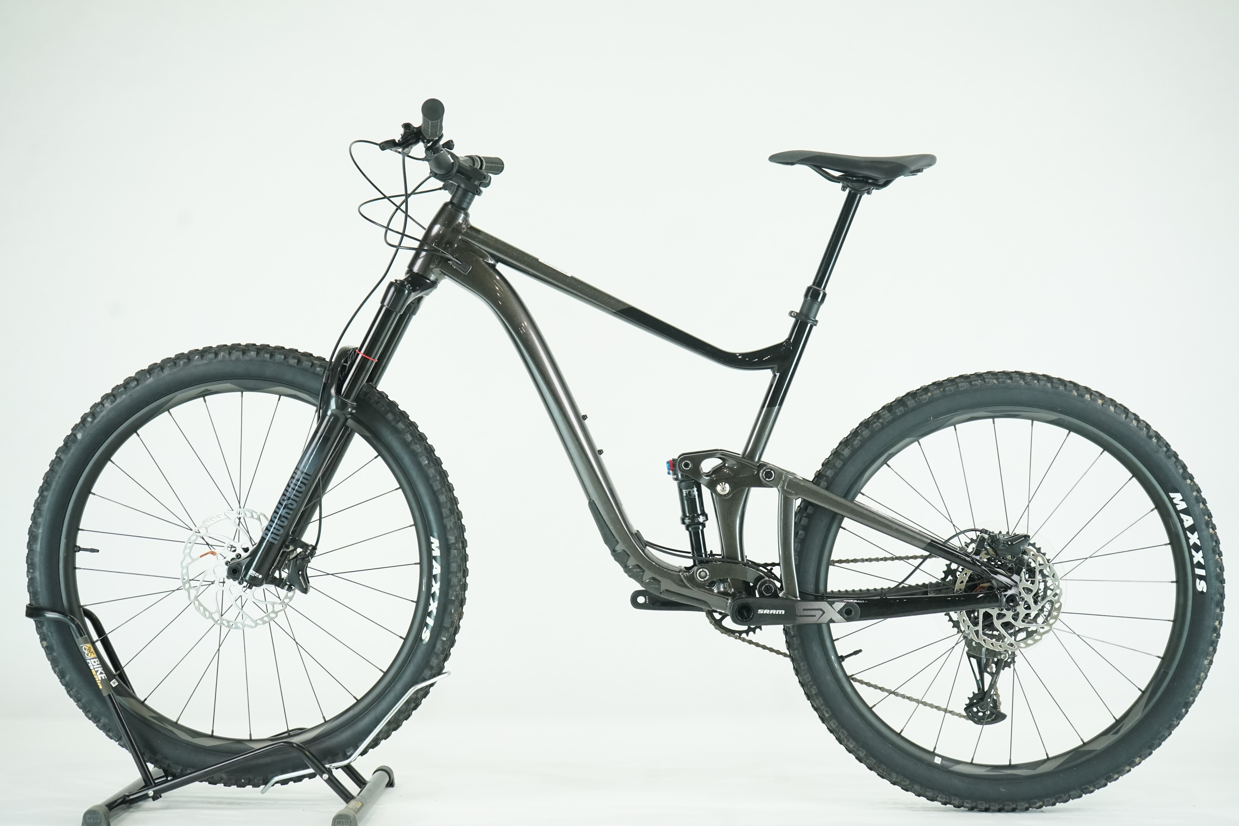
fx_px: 1755
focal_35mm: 51
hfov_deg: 38.9
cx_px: 620
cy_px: 413
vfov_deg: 26.5
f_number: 6.3
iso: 2500
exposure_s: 1/200
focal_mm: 51
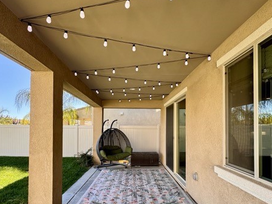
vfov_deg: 65.0
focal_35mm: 20
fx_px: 157
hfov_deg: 81.7
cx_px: 133
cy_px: 128
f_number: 2.2
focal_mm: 2.22
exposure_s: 1/168
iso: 40
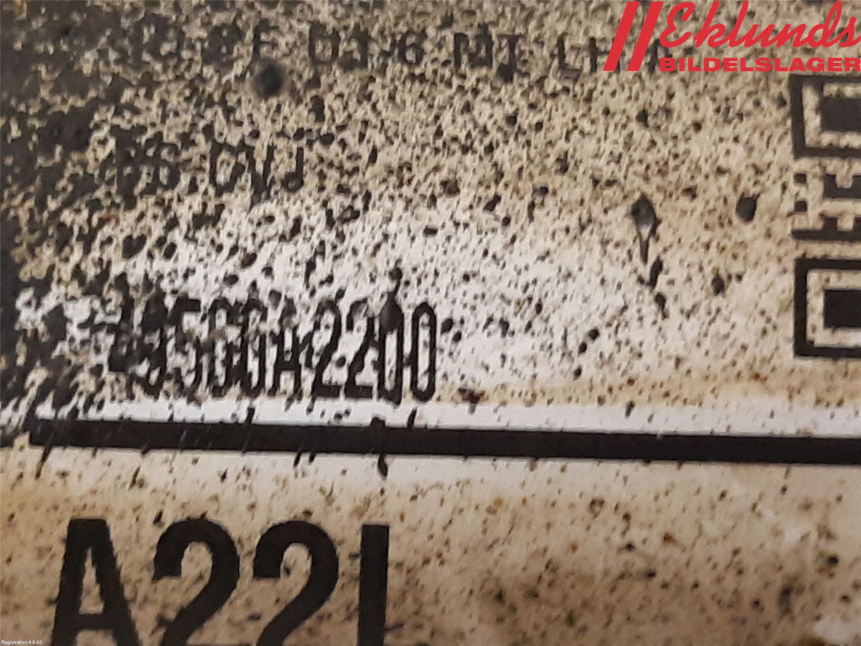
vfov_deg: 53.1
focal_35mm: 26
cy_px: 323
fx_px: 647
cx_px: 430
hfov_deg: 67.3
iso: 250
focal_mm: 3.93
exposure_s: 1/50
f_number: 1.7
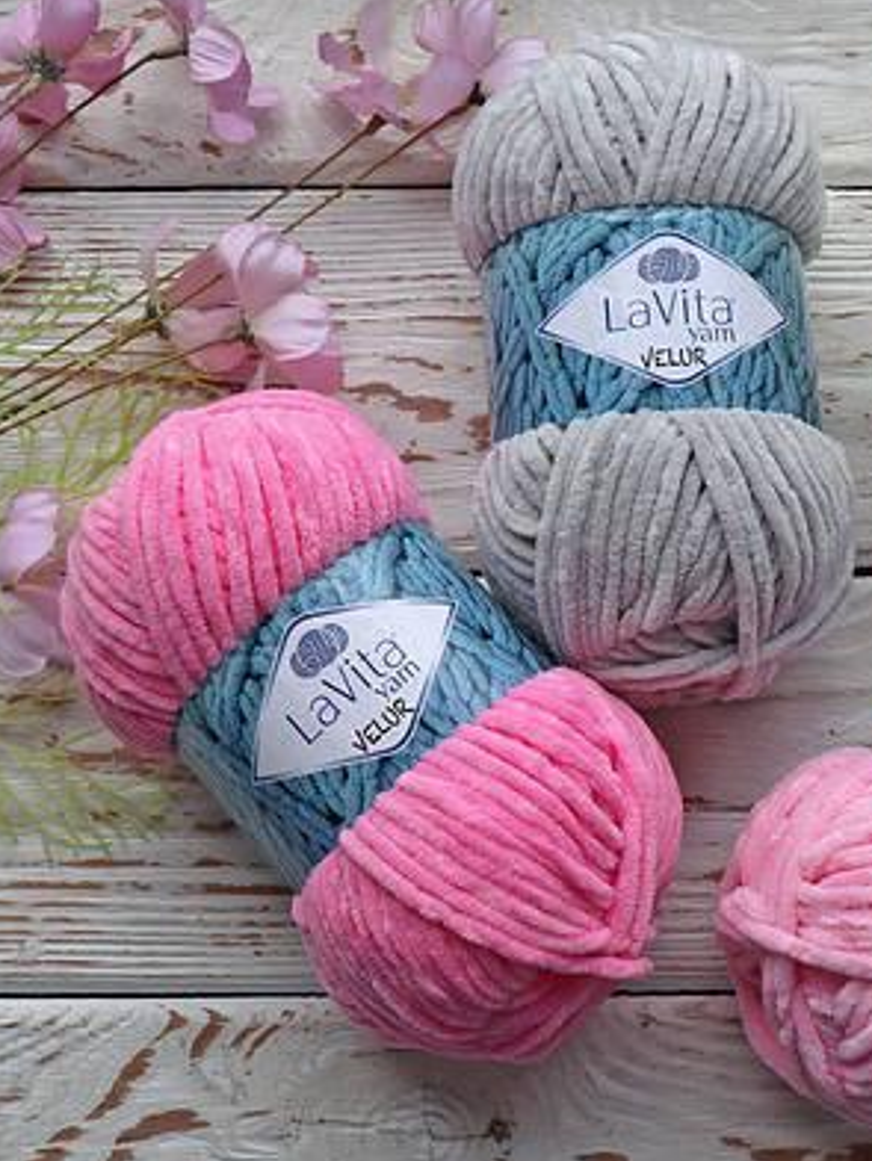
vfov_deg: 29.4
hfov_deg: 21.9
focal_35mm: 66
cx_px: 715
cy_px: 579
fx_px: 2216
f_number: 4.5
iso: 800
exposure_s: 1/50
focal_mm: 30
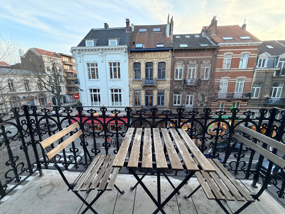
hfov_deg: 102.1
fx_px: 115
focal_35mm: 14
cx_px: 142
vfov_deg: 85.7
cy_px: 107
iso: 160
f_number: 2.2
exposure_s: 1/121
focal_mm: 2.22
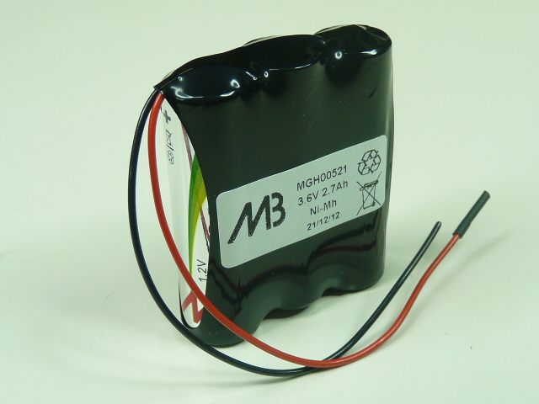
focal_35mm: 59
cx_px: 270
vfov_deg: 24.8
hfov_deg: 32.7
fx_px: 919
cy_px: 202
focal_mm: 6
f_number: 3
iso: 100
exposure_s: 1/40
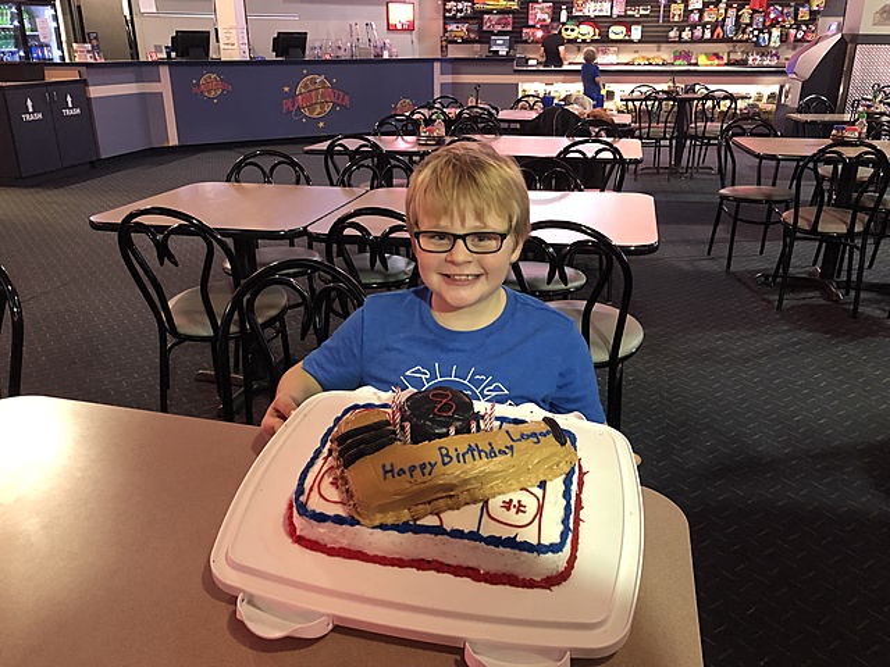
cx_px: 445
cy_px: 334
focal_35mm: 28
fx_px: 720
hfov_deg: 63.4
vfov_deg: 49.7
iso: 100
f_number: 1.8
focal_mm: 3.99
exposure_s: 1/4
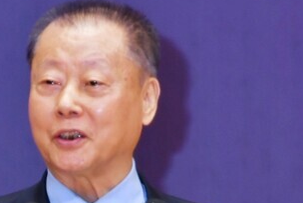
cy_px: 161
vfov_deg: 1.6
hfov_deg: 2.4
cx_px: 84
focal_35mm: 853
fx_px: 7182
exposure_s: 1/60.2
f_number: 5.6
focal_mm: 135
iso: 400
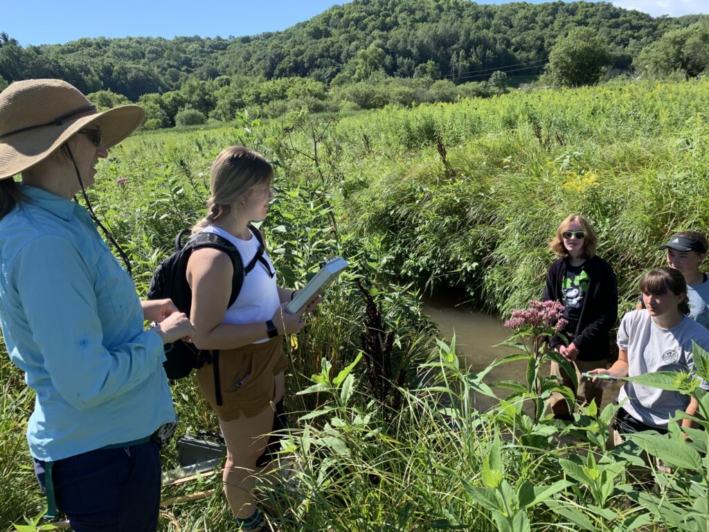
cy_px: 266
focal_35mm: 26
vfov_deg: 53.1
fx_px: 533
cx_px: 354
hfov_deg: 67.3
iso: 25
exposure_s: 1/829
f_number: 1.8
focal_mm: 4.25
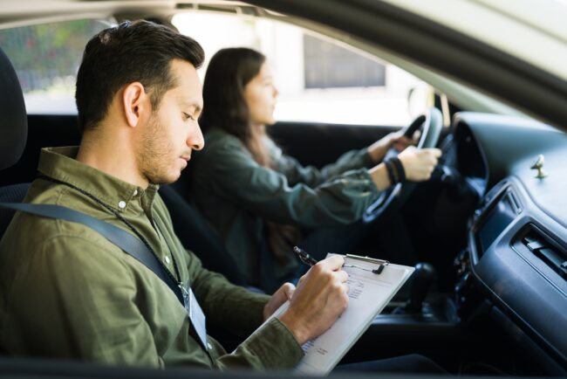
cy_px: 190
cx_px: 284
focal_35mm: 35
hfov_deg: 54.4
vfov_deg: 37.9
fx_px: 551
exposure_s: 1/160
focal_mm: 35
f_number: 1.8
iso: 200
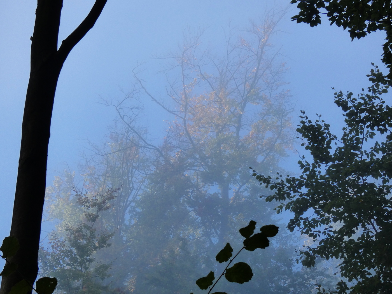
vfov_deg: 12.3
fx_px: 1359
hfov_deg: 16.4
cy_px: 147
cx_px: 196
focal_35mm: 120
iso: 80
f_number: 5.1
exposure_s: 1/400
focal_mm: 21.5
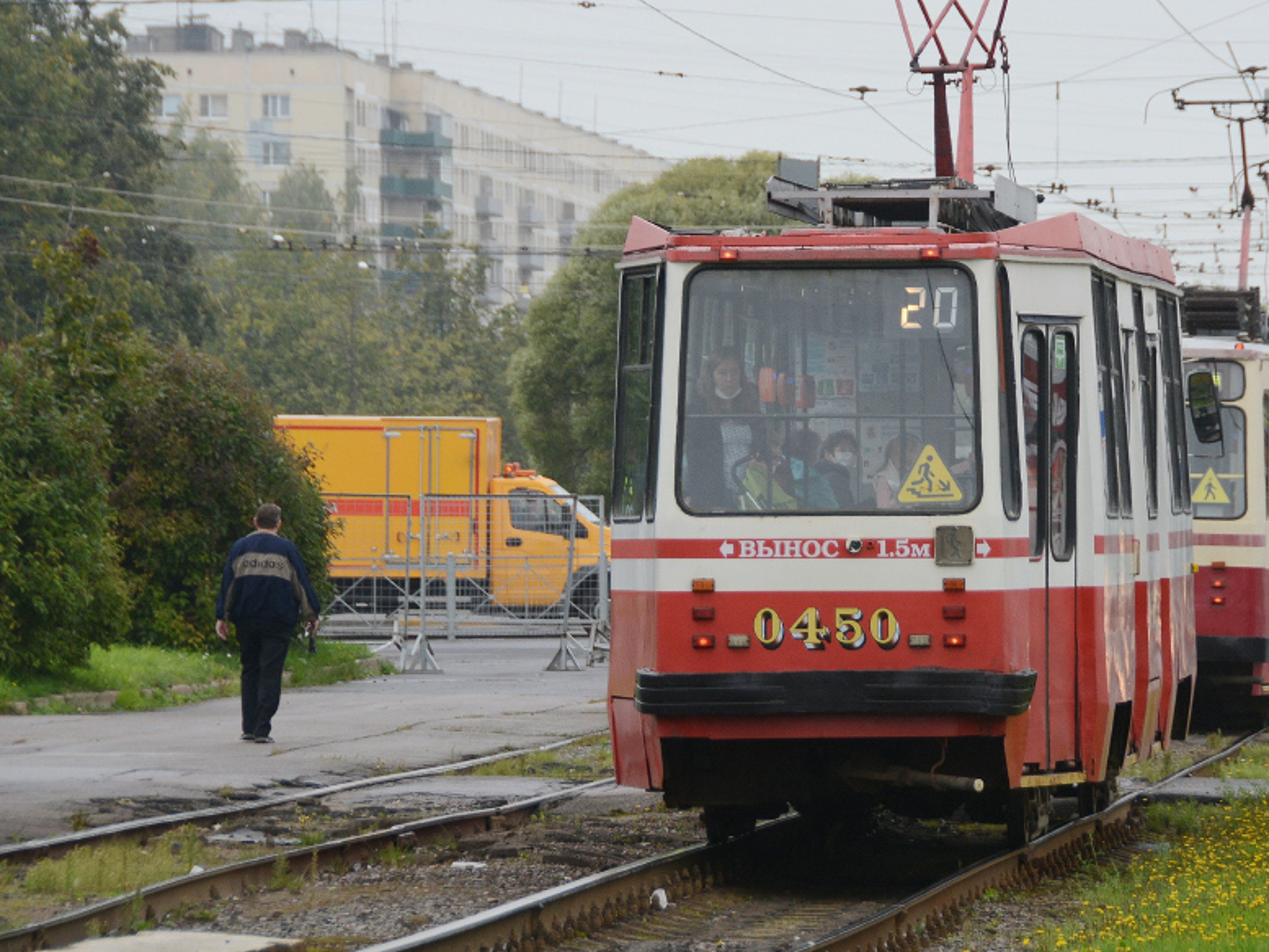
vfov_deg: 4.6
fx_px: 11946
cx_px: 815
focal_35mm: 326
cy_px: 296
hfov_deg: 6.1
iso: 250
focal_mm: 135
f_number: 5.6
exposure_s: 1/250
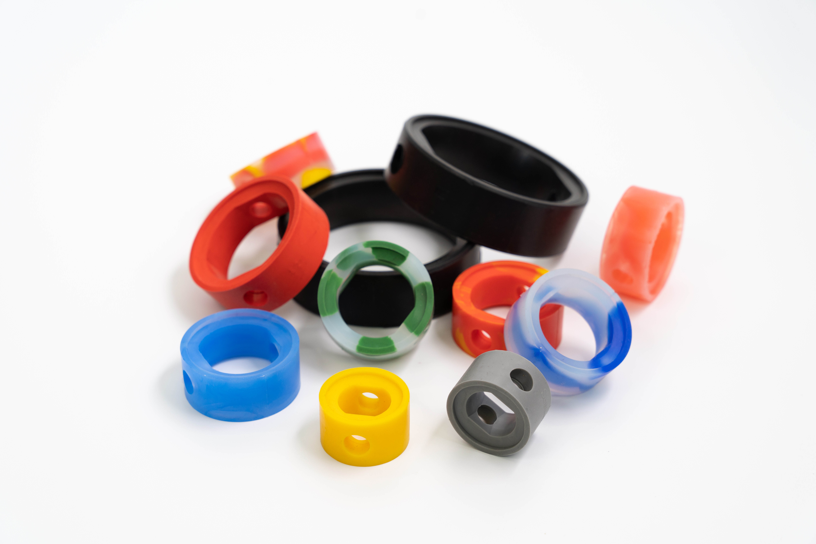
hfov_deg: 28.8
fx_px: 1587
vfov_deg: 19.5
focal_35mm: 70
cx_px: 408
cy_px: 272
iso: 400
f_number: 5.6
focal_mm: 70
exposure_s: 1/100
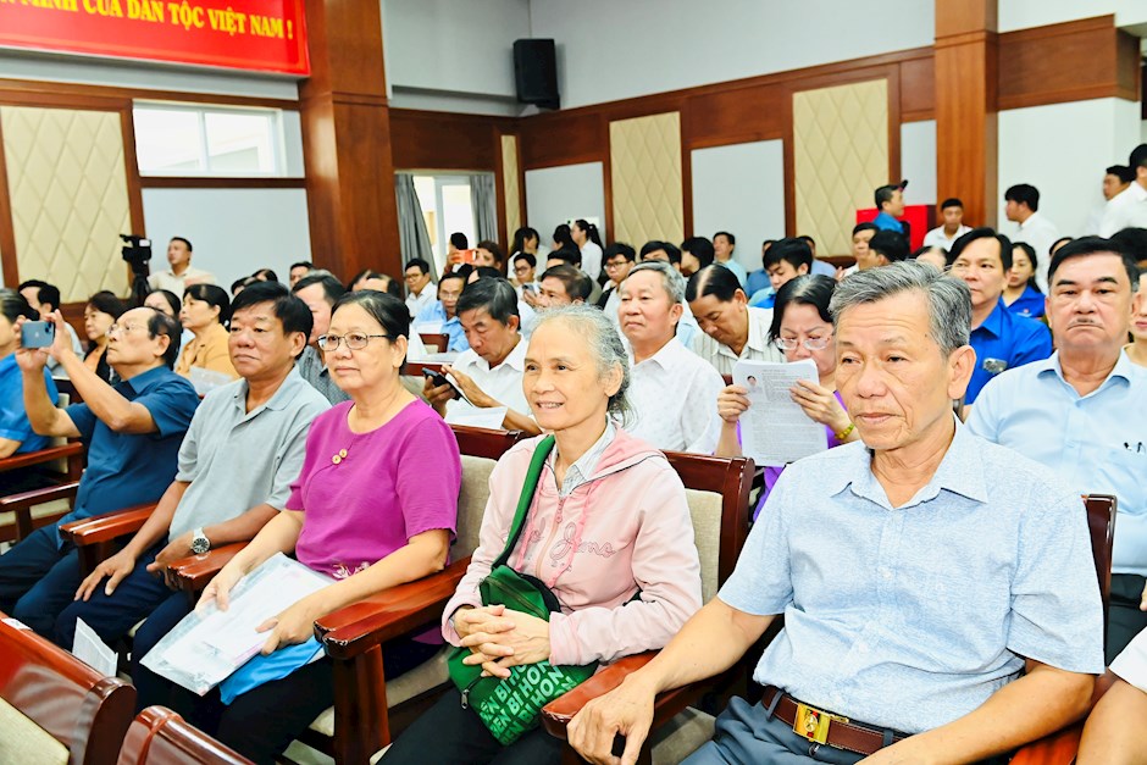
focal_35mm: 32
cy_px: 382
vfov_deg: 41.1
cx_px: 574
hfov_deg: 58.7
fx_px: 1020
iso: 8000
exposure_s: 1/250
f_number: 6.3
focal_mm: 32
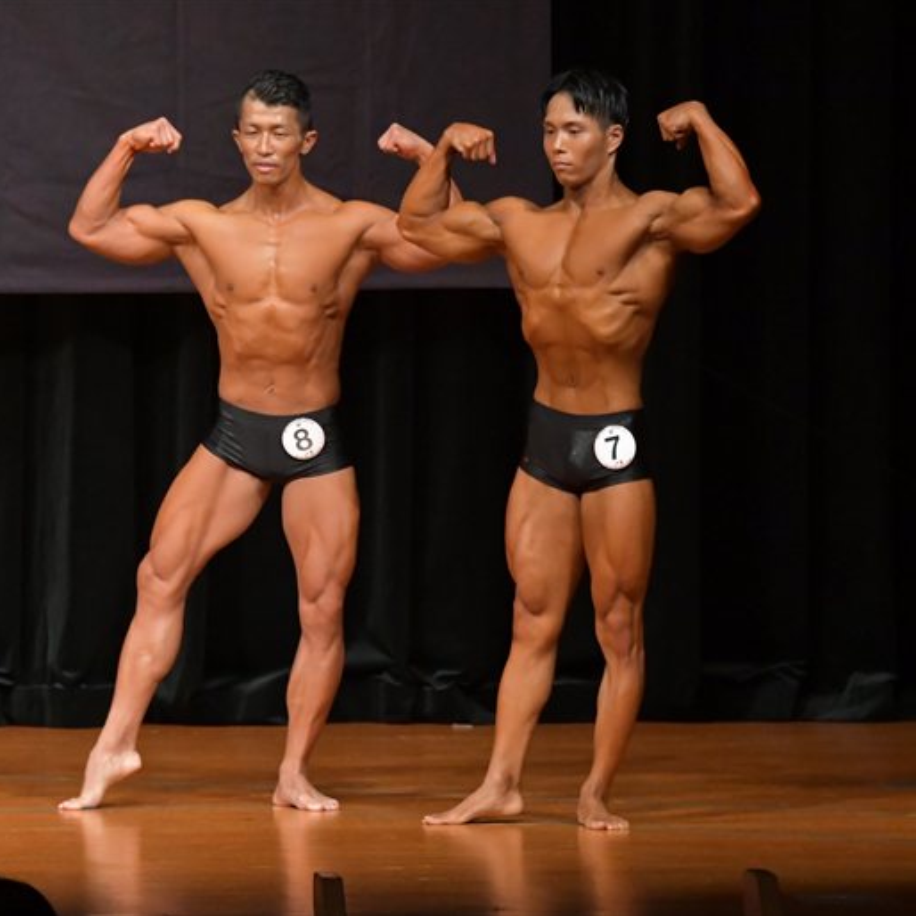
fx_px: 10359
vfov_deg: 5.1
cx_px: 282
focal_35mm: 346
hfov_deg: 5.1
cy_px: 458
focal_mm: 180
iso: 6400
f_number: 5.6
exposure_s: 1/400
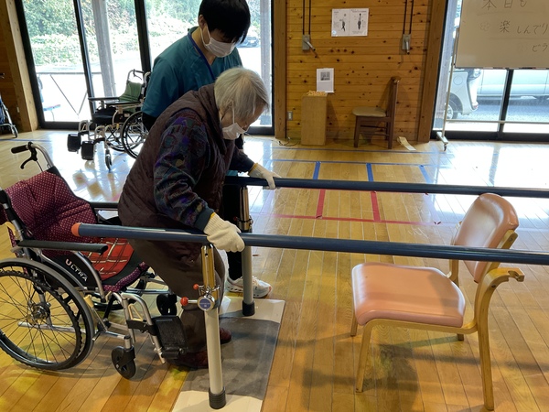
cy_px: 206
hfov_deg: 61.7
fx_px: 460
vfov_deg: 48.2
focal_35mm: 29
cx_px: 274
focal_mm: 3
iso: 80
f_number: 1.8
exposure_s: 1/60
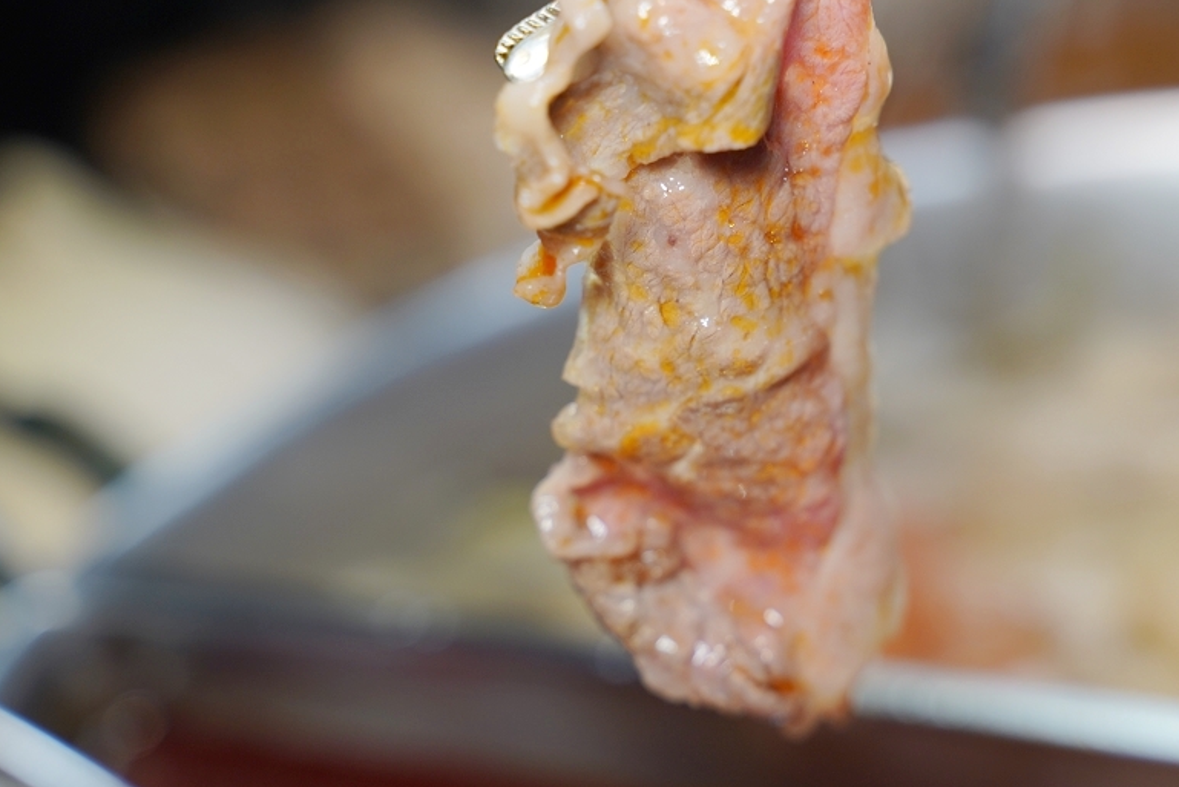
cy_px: 319
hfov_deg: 17.5
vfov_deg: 11.7
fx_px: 3832
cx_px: 771
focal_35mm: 117
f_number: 4
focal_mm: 75
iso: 320
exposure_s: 1/80
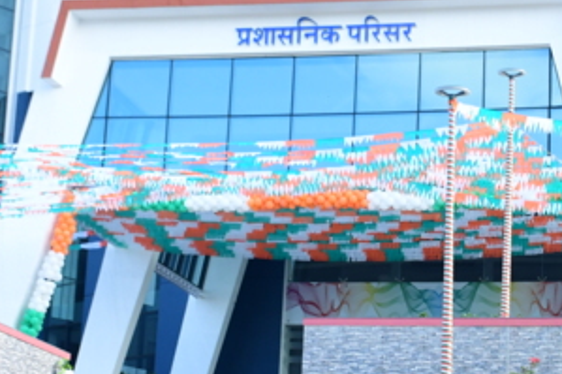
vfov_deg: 12.8
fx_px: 1669
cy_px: 247
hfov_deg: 18.9
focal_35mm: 107
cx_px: 438
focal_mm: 27
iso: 800
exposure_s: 1/400
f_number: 6.3
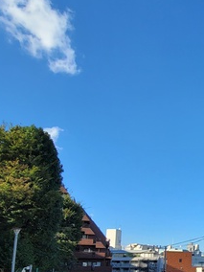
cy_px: 232
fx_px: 251
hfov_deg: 35.7
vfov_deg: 51.8
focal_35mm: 32
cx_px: 238
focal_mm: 2.2
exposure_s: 1/1087
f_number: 2.2
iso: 64
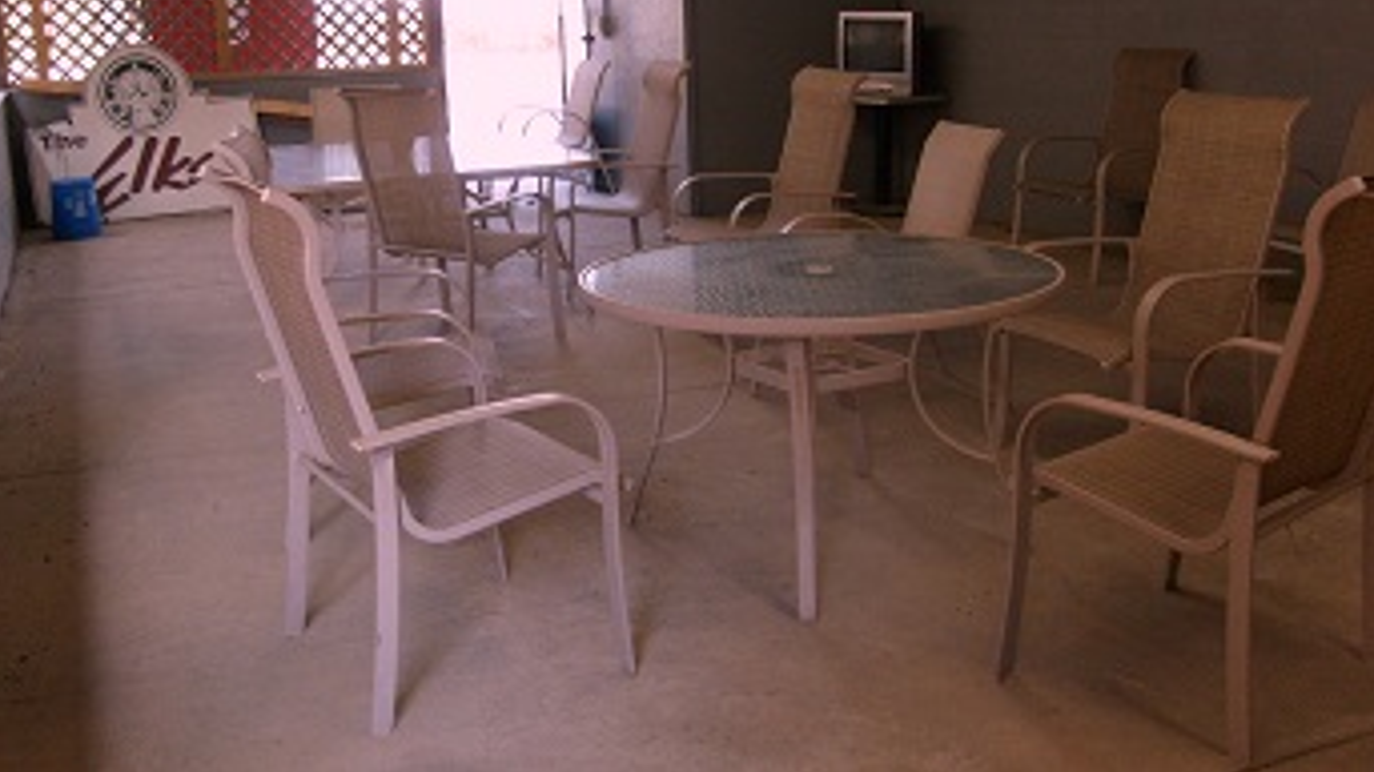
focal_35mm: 39
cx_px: 695
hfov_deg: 51.6
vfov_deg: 30.2
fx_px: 1420
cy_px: 253
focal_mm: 5.8
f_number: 2.8
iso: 80
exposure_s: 1/60
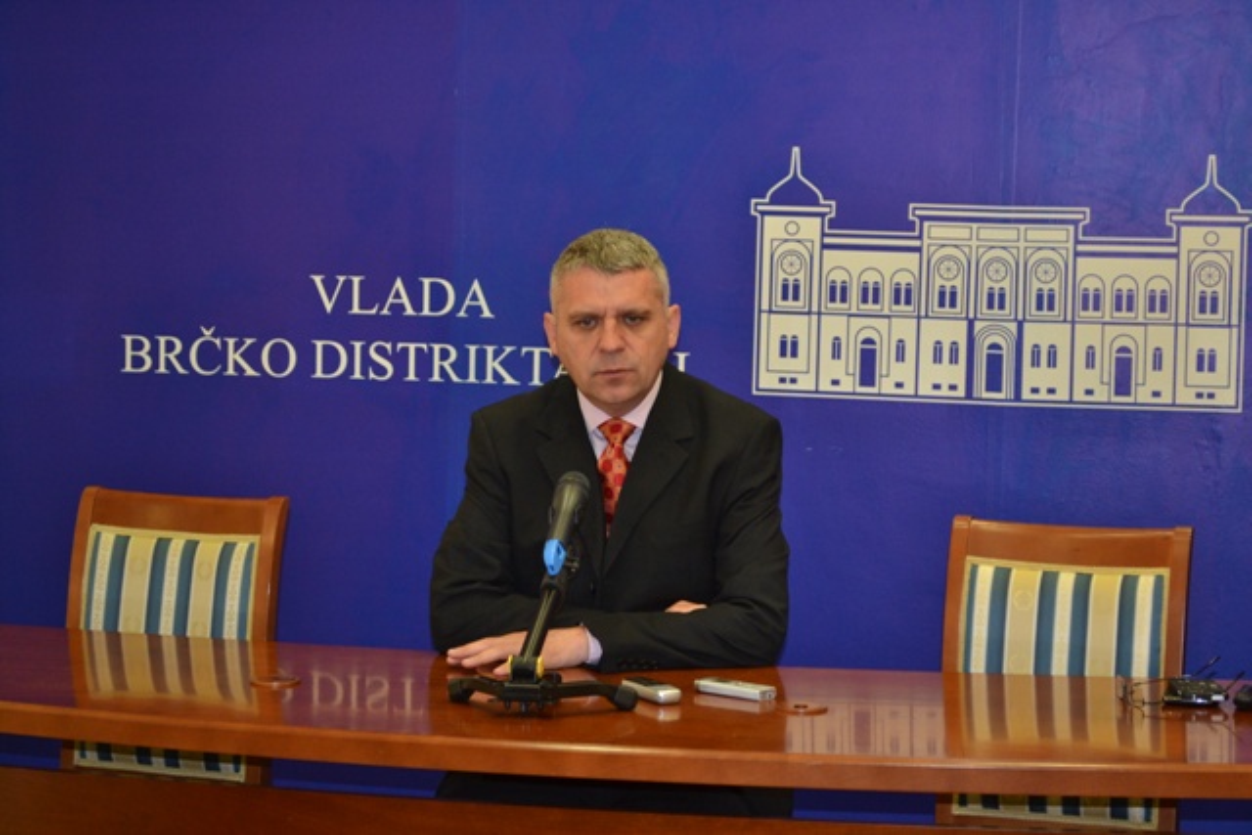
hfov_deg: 24.6
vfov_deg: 16.6
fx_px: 2870
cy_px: 418
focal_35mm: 82
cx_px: 626
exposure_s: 1/60
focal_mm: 55
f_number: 5.6
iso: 800
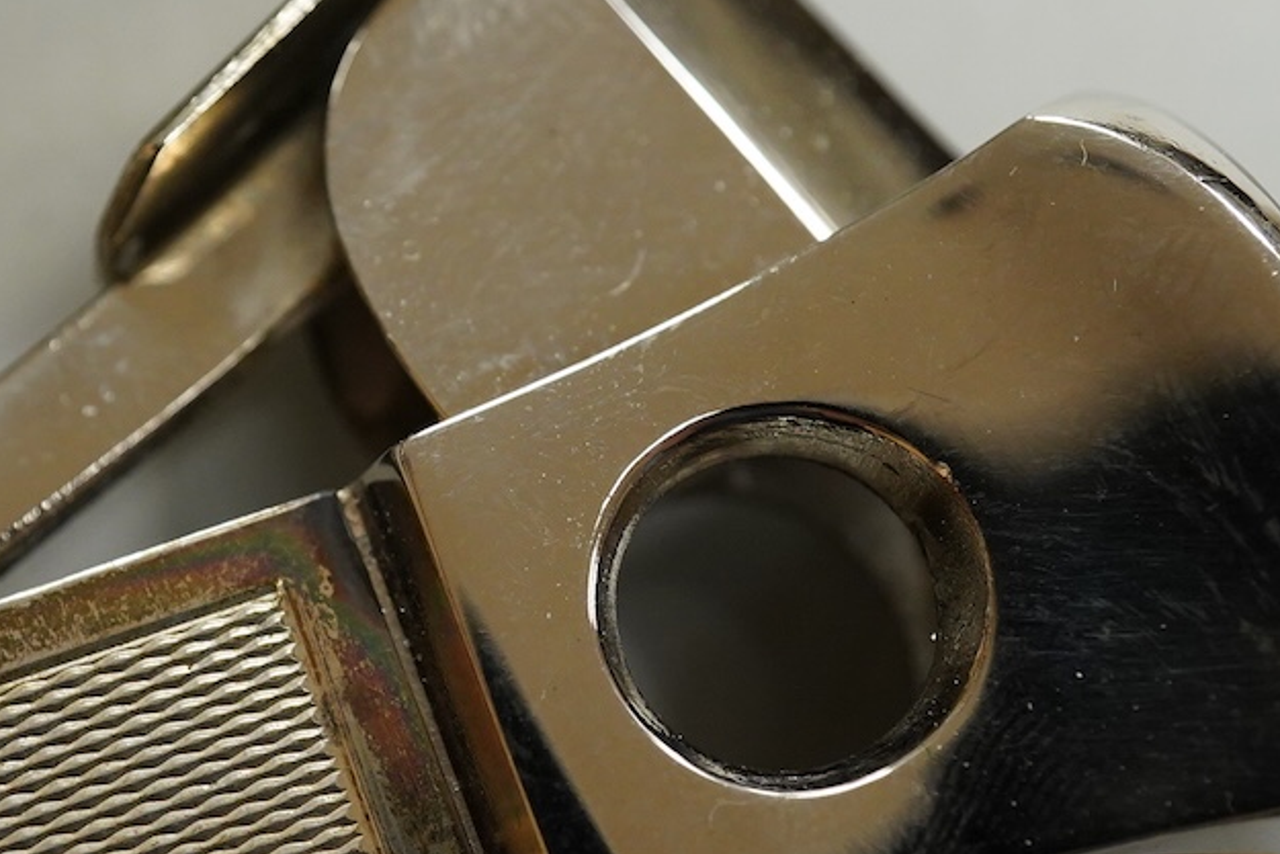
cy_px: 453
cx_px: 439
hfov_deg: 24.9
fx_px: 2880
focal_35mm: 81
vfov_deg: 16.9
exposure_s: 1/200
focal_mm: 30
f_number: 9
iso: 2500
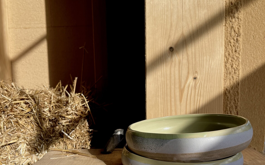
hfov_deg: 52.7
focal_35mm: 37
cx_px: 132
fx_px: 267
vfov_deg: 34.2
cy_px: 108
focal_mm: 5.1
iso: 50
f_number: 1.6
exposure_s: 1/2825
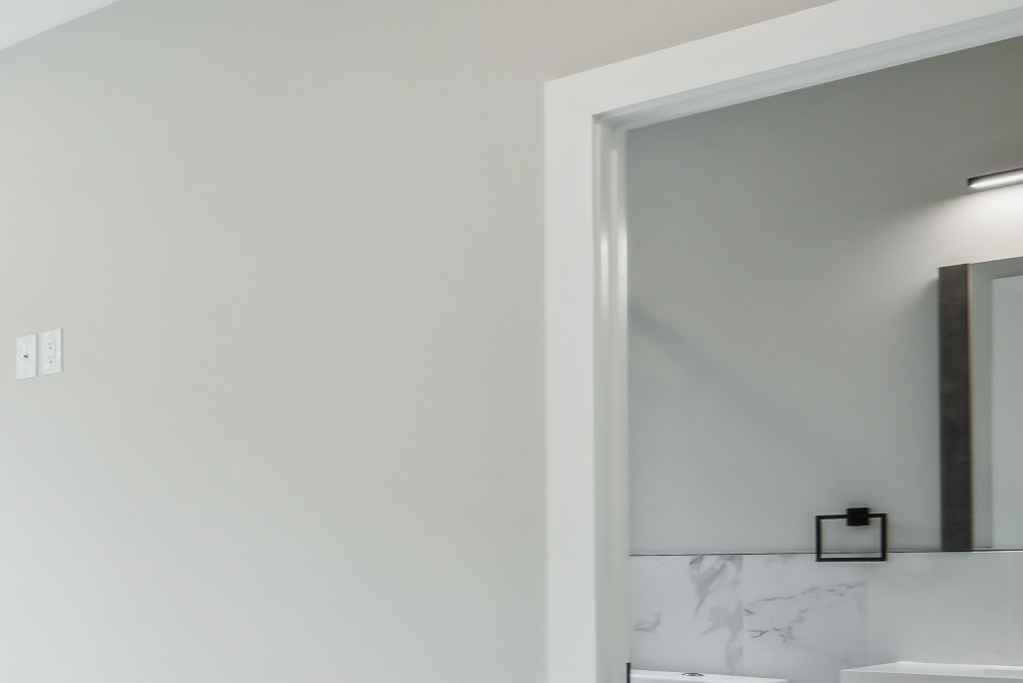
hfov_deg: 33.7
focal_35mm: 47
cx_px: -213
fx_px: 1336
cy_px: 573
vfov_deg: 27.9
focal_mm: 16
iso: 400
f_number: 8
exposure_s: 1/20
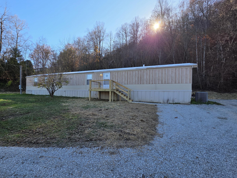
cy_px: 94
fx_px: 110
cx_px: 98
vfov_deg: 78.0
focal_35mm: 16
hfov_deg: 93.6
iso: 40
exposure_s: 1/703
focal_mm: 2.2
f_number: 1.9
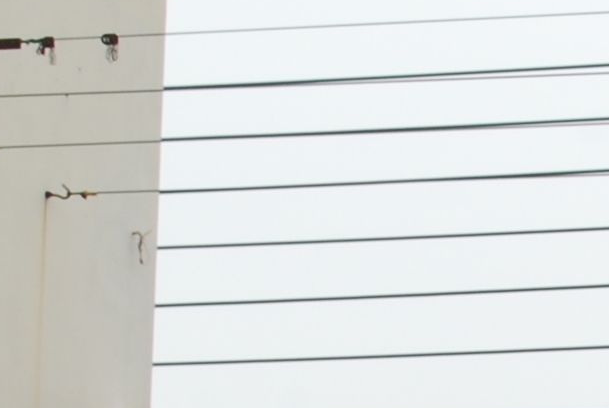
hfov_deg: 6.4
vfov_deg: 4.4
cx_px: 1576
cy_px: 1154
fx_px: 5167
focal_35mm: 305
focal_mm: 32
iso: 200
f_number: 13
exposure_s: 1/40
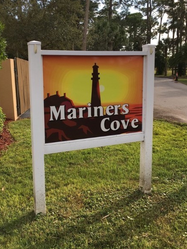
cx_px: 79
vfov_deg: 48.9
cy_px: 112
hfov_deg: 37.7
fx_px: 274
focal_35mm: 38
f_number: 2.2
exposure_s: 1/699
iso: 25
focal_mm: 4.15
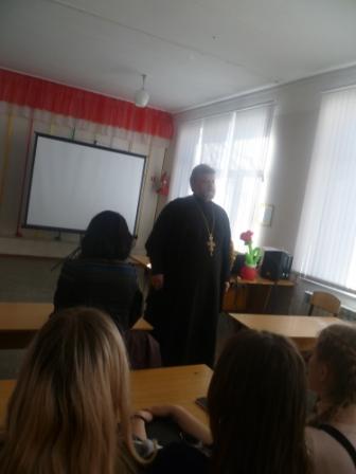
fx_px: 384
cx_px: 178
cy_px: 237
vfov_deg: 63.4
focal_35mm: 28
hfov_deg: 49.7
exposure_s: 1/100
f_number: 2.8
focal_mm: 5
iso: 80
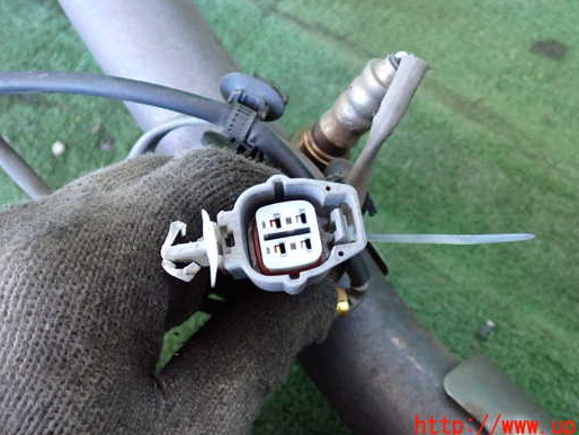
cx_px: 331
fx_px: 586
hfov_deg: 52.4
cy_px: 187
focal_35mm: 35
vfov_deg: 40.6
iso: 640
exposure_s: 1/125
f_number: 2.3
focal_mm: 5.4
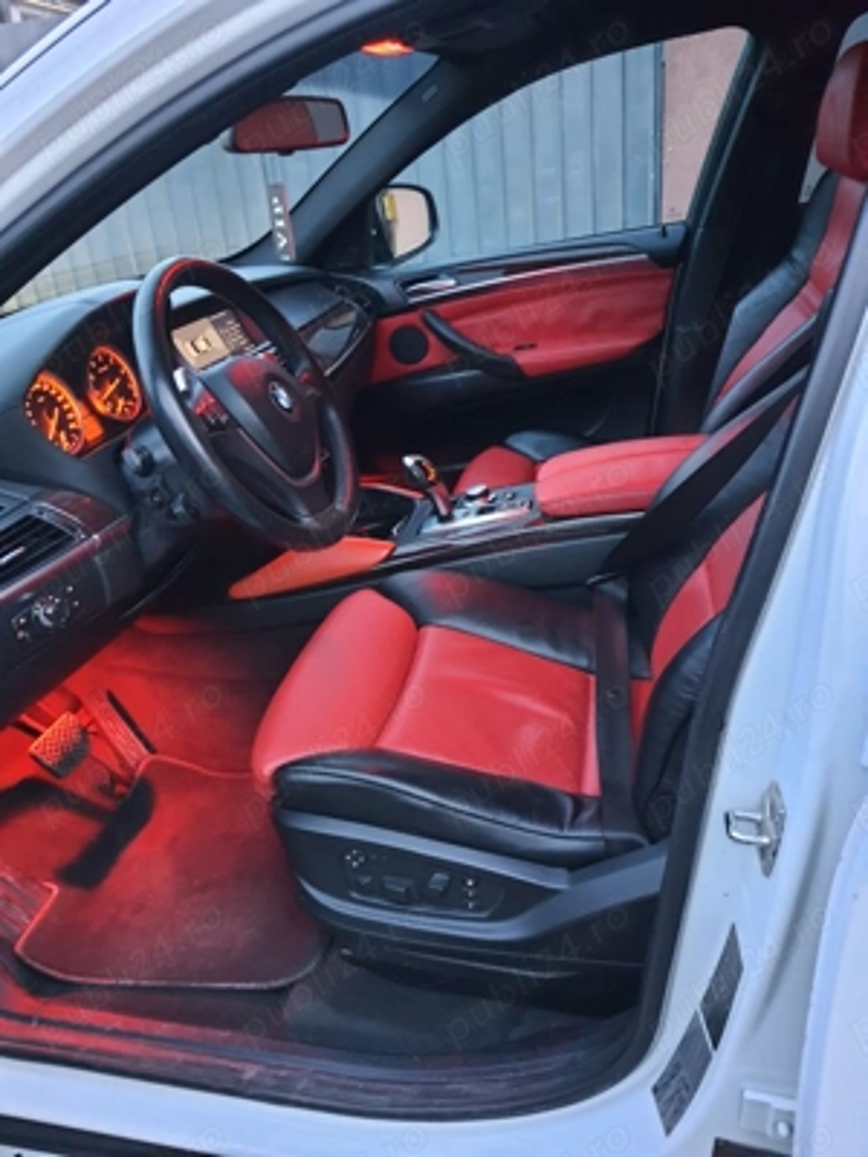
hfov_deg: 53.1
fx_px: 869
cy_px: 578
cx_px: 434
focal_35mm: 26
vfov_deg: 67.3
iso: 800
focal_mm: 4.32
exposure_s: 1/10
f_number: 1.7
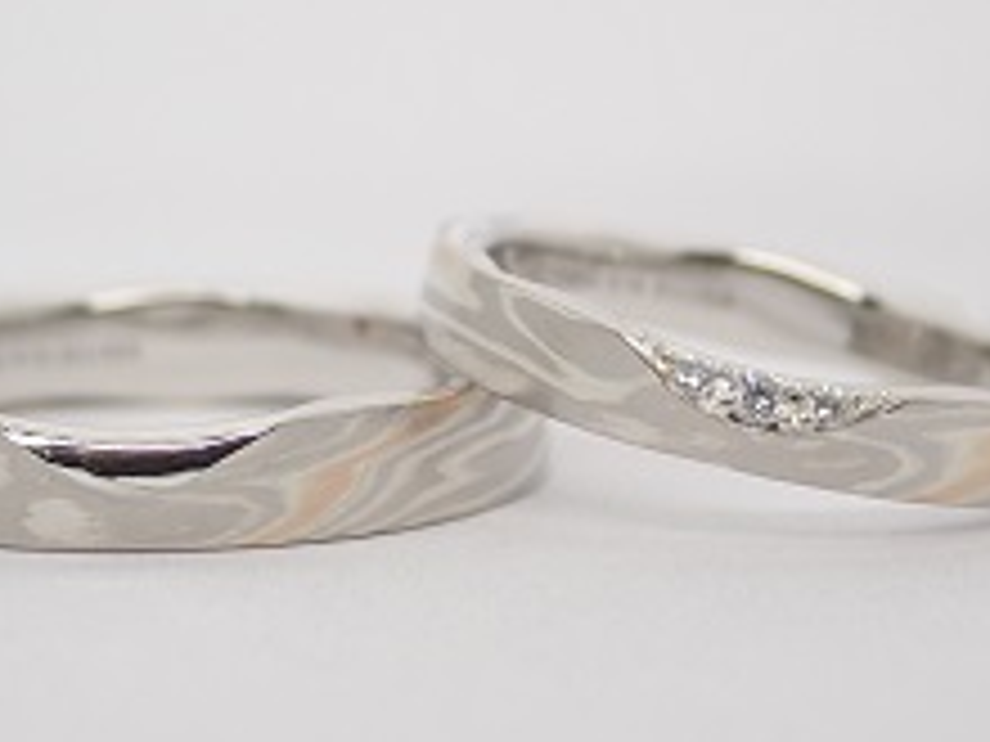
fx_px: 4004
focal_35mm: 140
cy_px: 400
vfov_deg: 10.6
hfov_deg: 14.1
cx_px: 423
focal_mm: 13.65
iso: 200
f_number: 4.1
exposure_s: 1/125
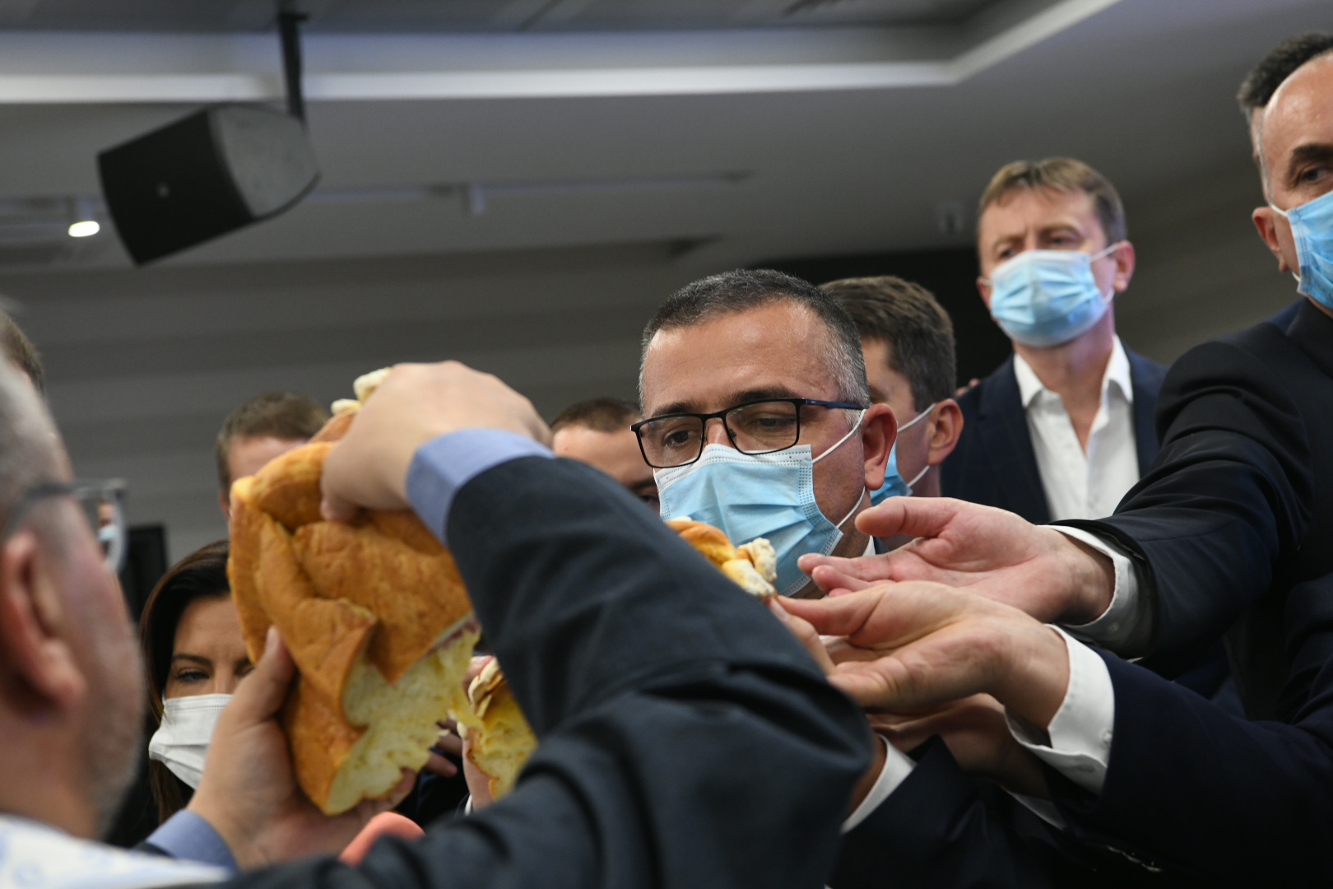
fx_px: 2592
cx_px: 666
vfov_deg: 19.5
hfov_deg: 28.8
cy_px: 444
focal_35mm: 70
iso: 2000
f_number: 6.3
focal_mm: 70
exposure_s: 1/125
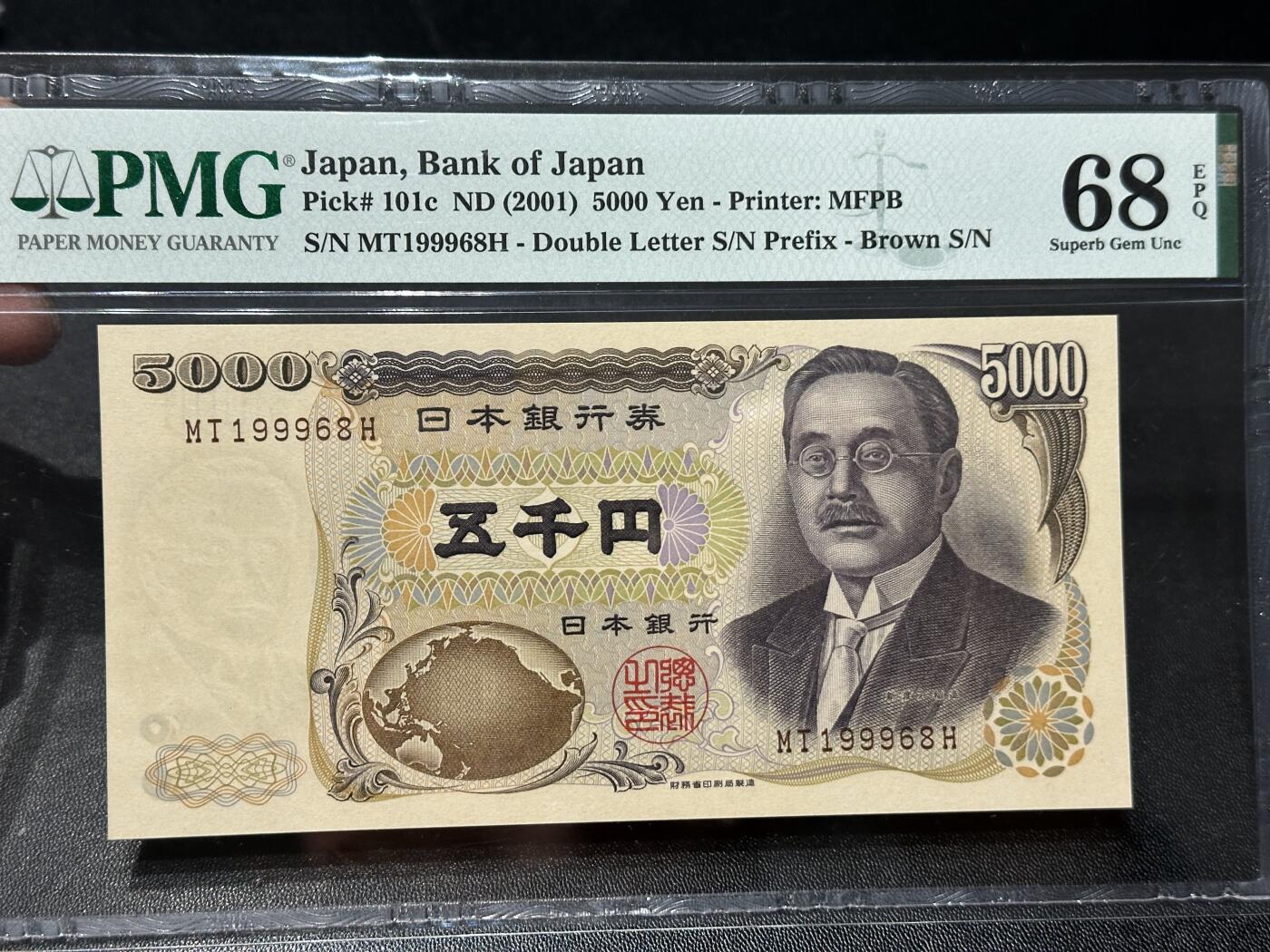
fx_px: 1761
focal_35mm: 48
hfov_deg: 39.7
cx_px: 635
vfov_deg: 30.3
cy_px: 476
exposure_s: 1/50
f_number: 1.78
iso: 160
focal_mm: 6.86
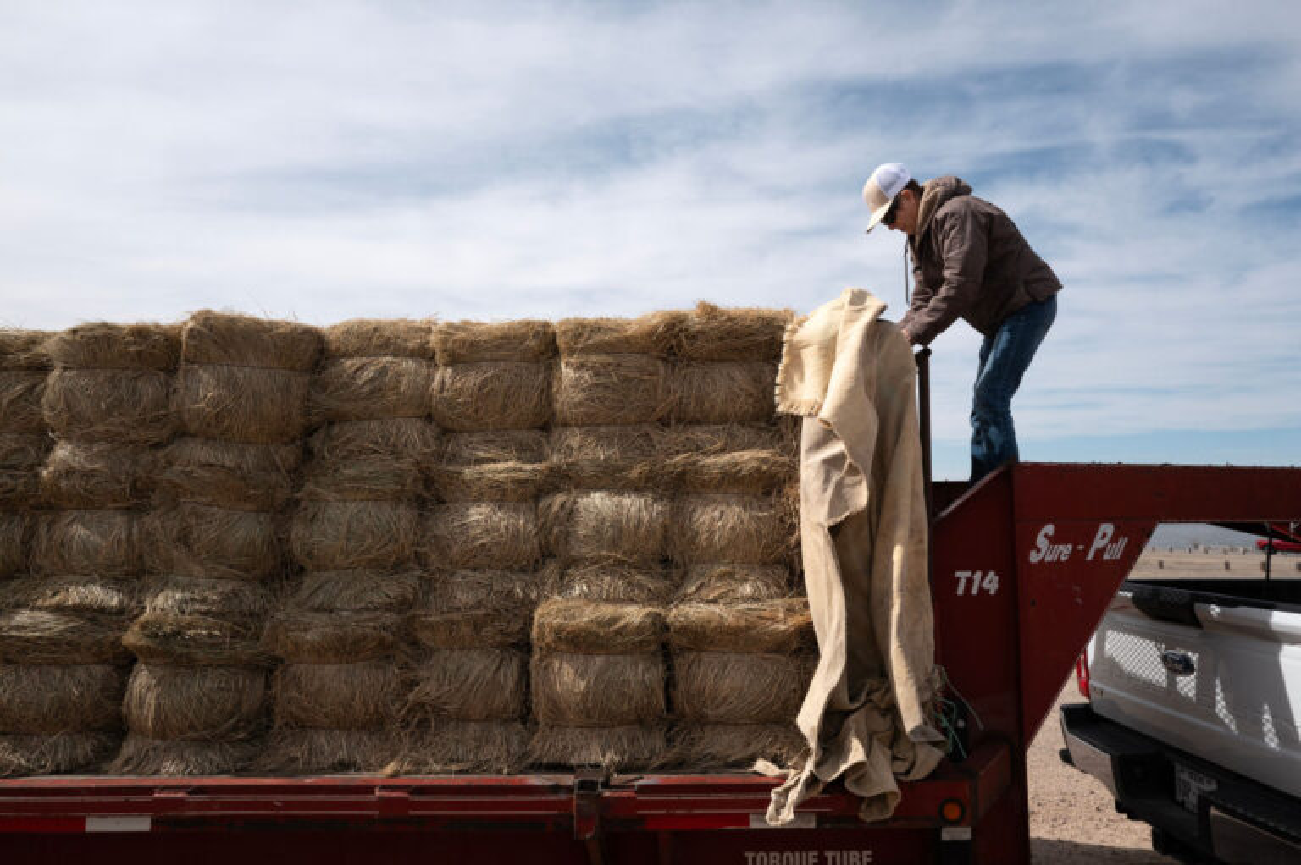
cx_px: 650
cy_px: 432
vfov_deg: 46.3
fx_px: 1011
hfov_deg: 65.5
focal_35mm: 28
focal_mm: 28
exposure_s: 1/500
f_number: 14
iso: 500
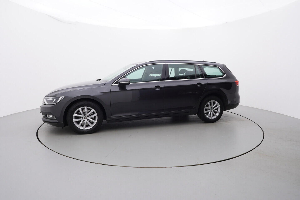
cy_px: 100
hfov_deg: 77.3
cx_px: 150
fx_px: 188
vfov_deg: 56.2
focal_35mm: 22
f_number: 5
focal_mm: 15
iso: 200
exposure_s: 1/80
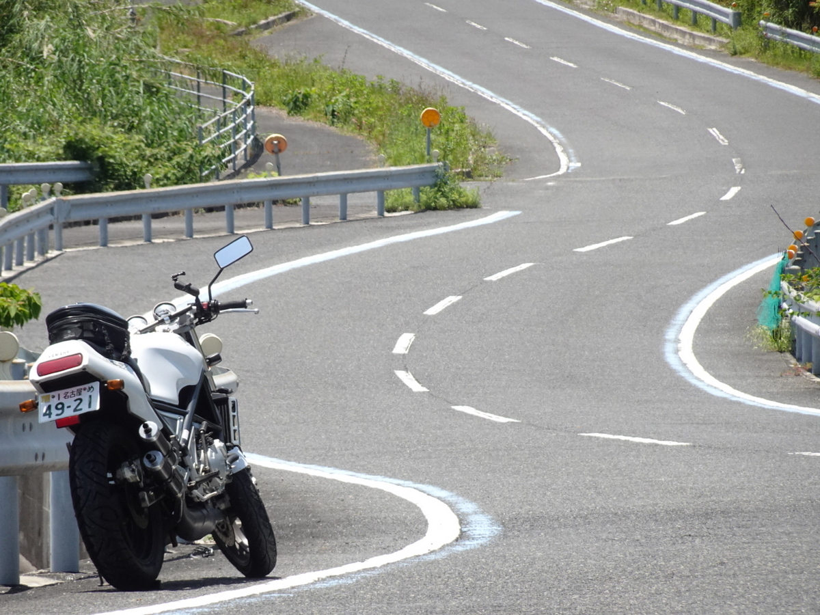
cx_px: 410
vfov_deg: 3.8
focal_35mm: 389
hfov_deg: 5.1
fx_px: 9215
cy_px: 308
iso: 200
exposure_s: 1/500
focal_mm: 63.17
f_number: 6.3
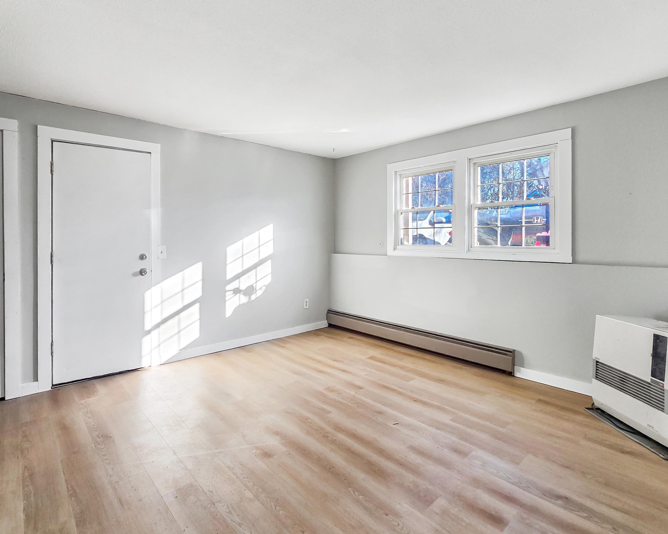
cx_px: 296
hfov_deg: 96.4
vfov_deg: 84.0
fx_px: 297
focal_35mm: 15
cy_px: 282
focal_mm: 2.2
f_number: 2.2
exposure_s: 1/150
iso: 50
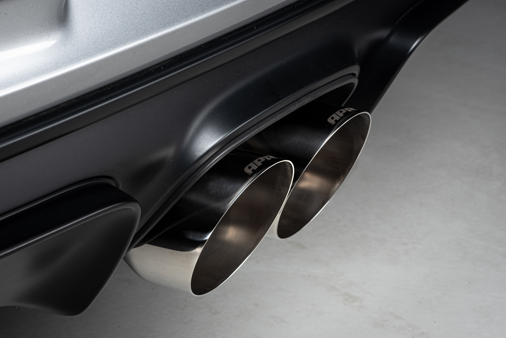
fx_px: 1476
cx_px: 253
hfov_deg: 19.4
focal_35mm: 105
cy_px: 169
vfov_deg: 13.1
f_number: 22
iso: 200
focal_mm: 105
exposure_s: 1/160
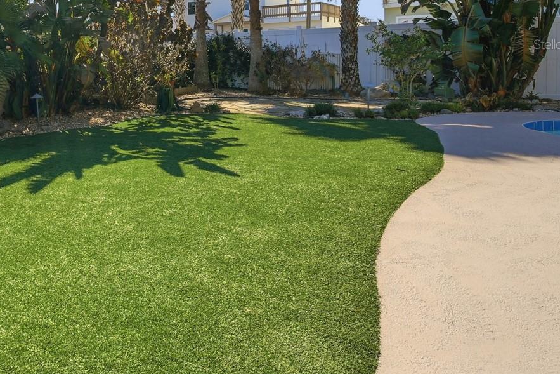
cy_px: 44
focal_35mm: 29
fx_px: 451
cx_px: 86
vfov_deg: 41.7
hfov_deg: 57.2
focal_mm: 16
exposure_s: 1/8000
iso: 400
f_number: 8
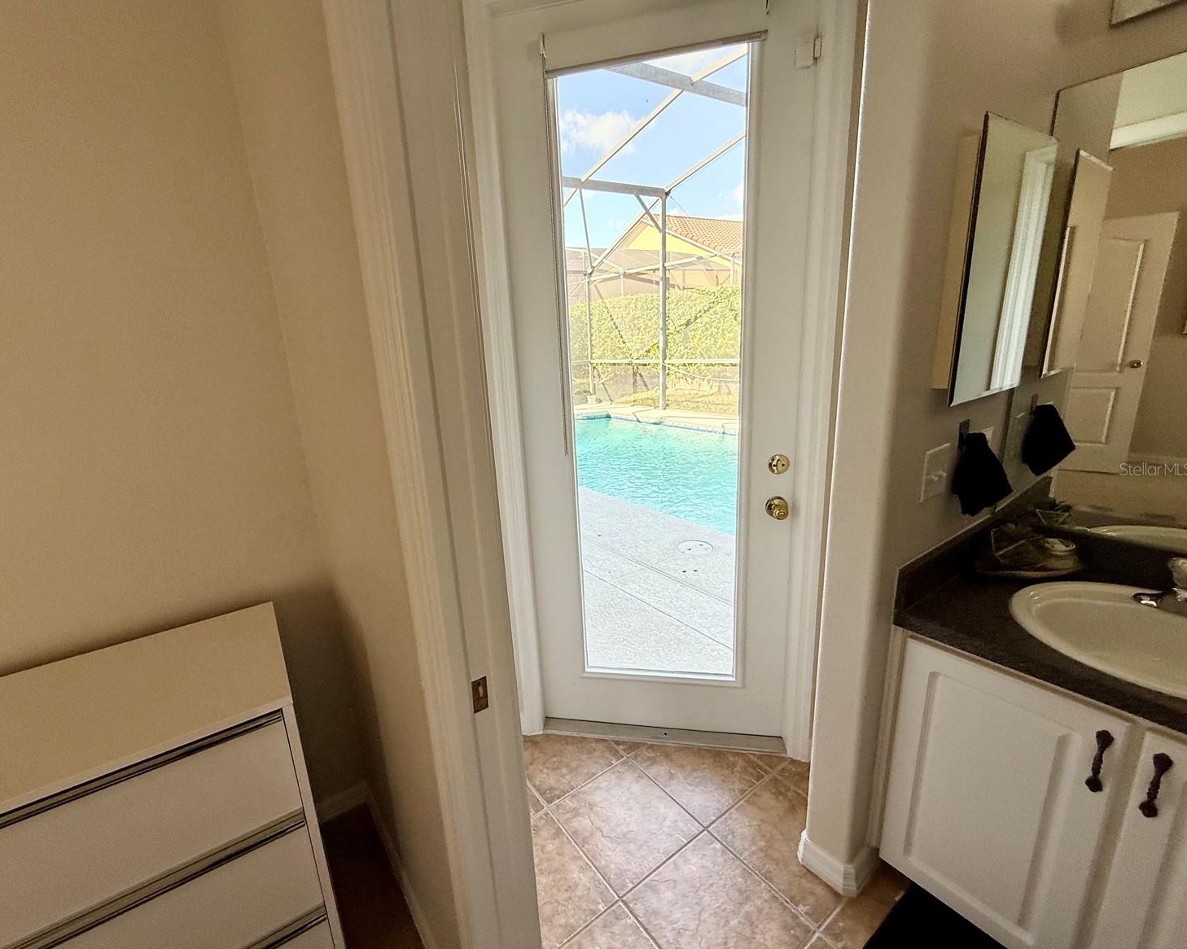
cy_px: 469
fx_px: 527
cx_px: 545
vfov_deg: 84.0
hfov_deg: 96.6
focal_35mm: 15
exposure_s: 1/165
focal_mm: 2.22
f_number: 2.2
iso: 64
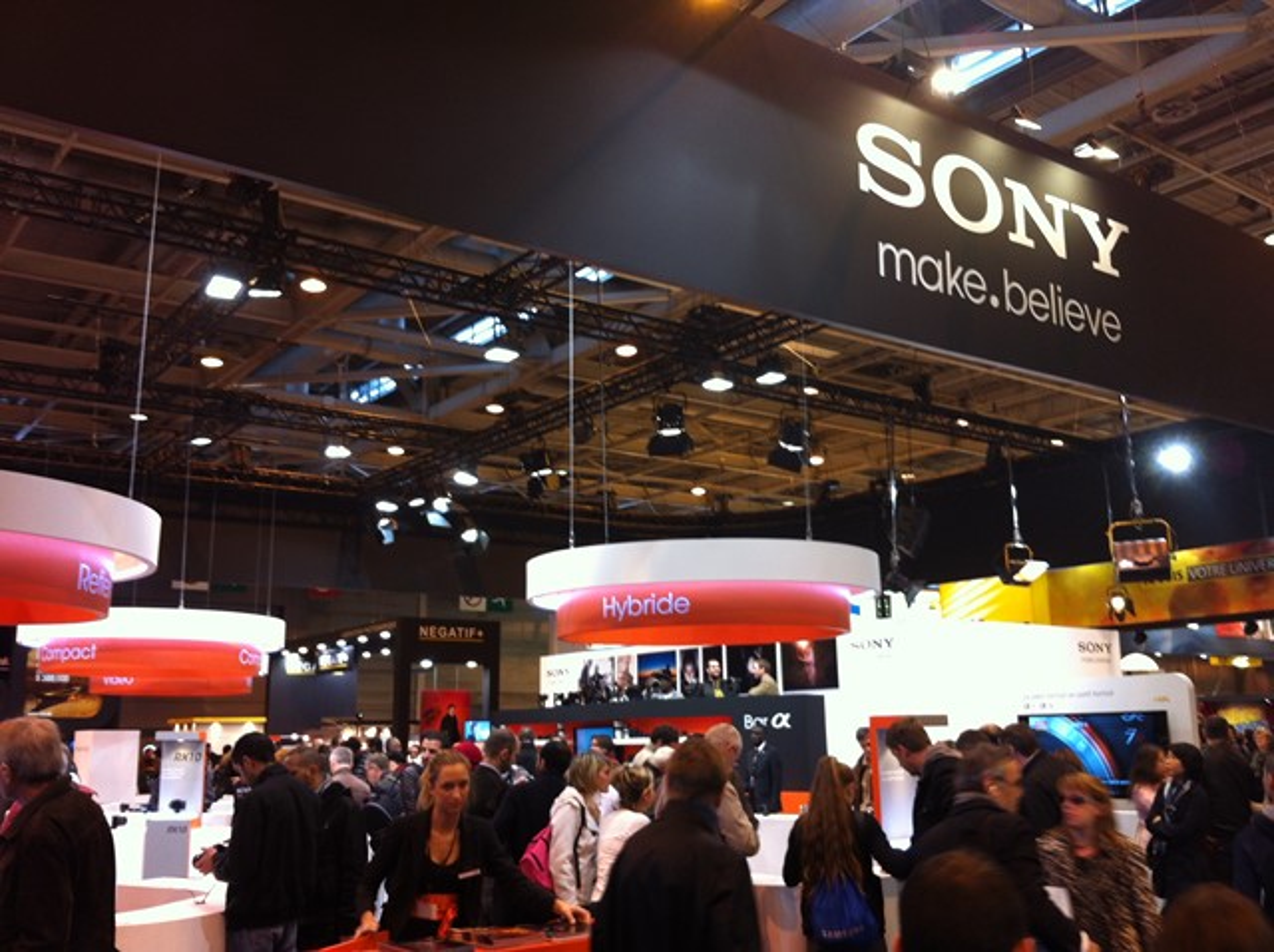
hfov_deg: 52.7
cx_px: 637
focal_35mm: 35
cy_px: 476
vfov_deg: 40.6
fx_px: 1286
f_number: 2.8
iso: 80
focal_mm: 3.85
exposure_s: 1/17
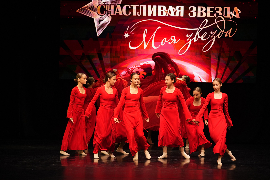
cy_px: 90
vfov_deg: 11.5
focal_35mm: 119
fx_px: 892
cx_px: 135
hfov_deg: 17.2
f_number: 2.8
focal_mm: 119
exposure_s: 1/400
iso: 800
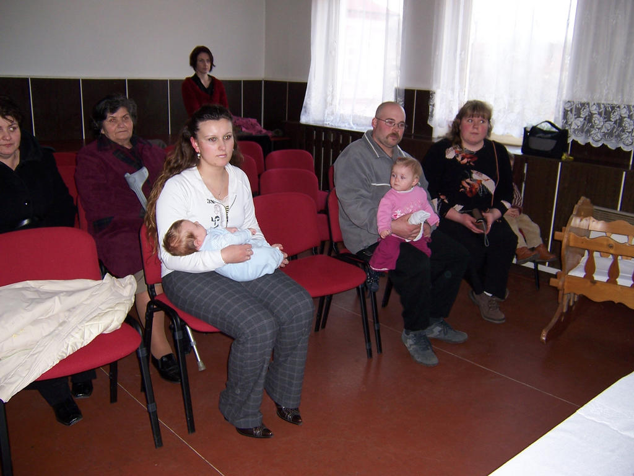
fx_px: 604
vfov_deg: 42.9
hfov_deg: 55.4
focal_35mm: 33
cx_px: 317
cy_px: 238
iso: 80
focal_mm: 5.5
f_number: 2.8
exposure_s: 1/60
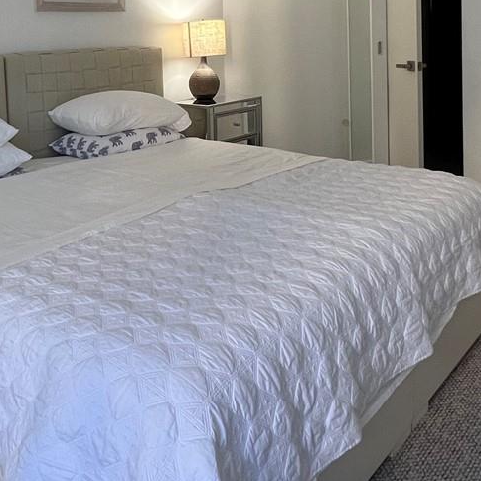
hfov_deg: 42.9
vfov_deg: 41.0
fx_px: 597
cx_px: 141
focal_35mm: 38
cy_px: 62
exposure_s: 1/120
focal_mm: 1.57
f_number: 1.8
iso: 200
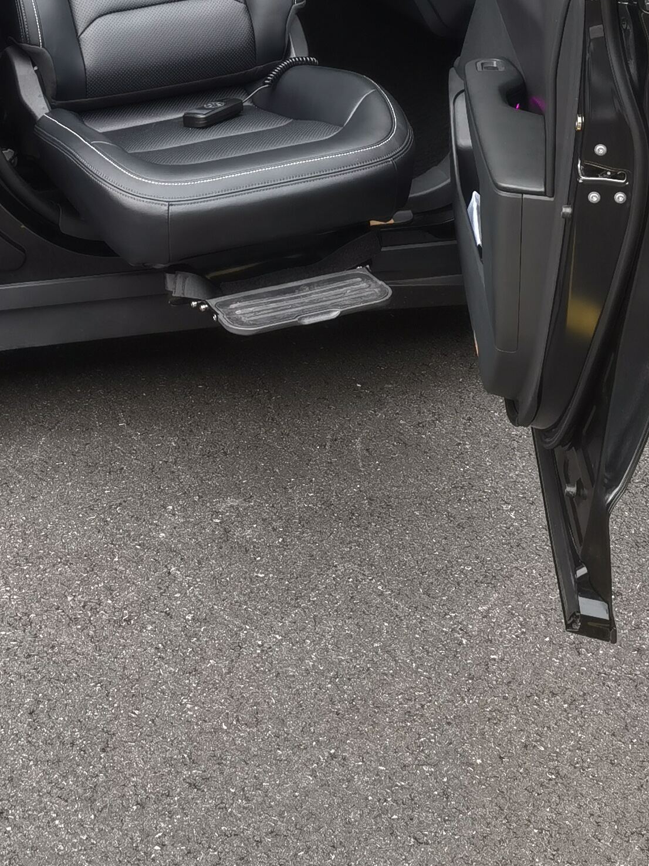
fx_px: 1875
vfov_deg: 24.2
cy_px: -103
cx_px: 178
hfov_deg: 19.5
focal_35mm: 75
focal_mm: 5.54
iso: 50
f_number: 1.8
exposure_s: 1/178
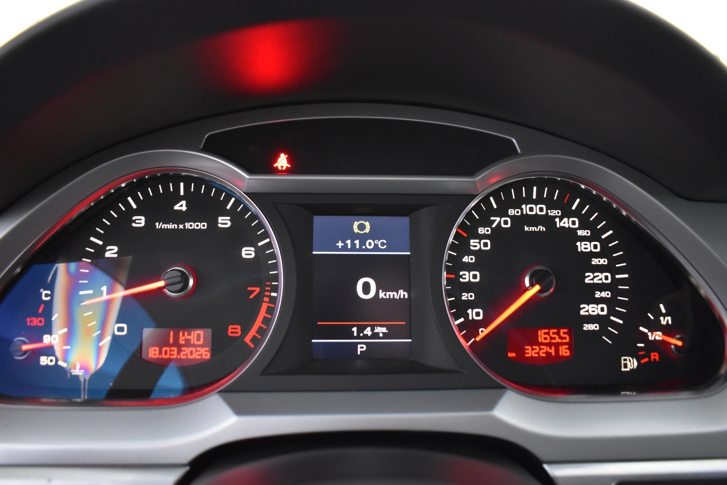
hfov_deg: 67.4
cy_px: 242
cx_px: 364
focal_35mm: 27
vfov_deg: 47.9
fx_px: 545
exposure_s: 1/20
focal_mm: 18
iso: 3200
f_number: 3.5
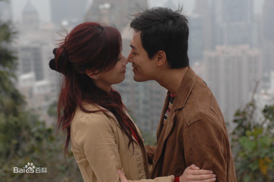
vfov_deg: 13.0
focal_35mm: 105
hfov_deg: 19.5
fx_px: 798
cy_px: 91
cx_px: 137
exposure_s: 1/250
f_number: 4
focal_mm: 70
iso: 200
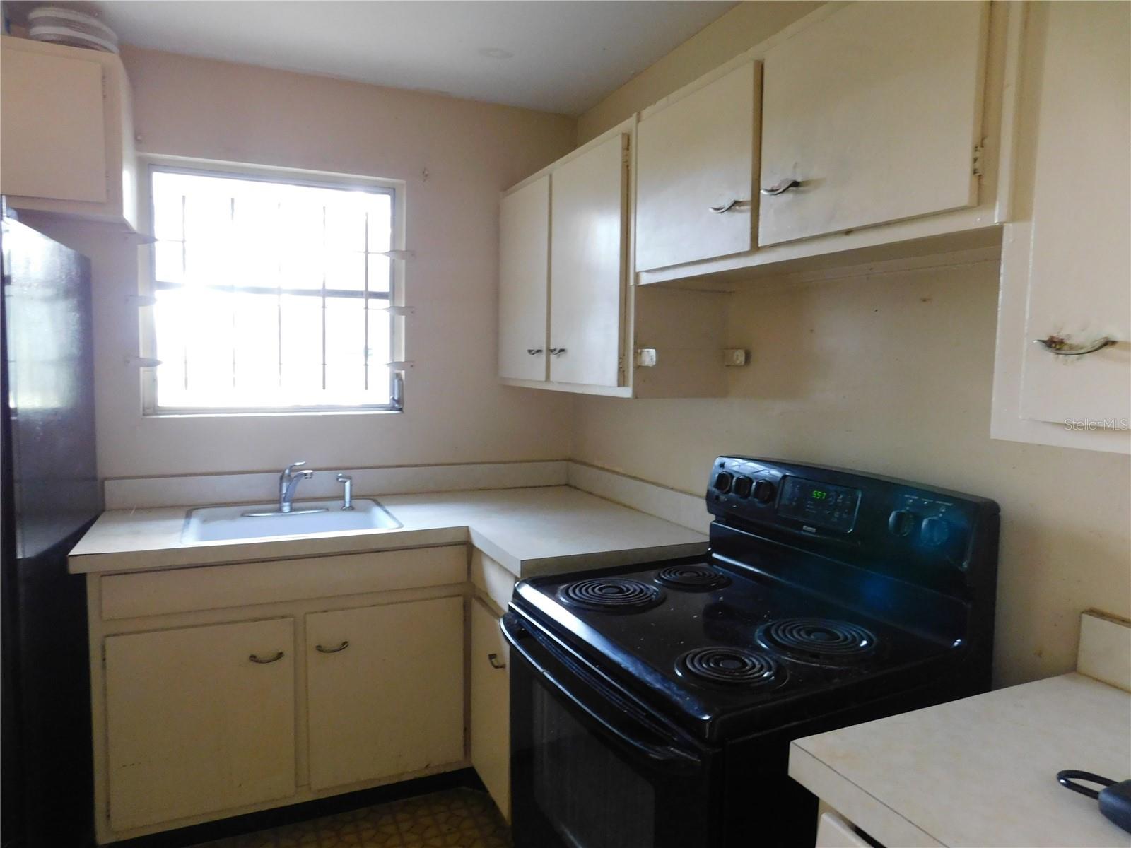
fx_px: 751
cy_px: 424
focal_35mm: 23
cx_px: 566
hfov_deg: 73.9
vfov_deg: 58.9
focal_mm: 4
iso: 400
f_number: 3
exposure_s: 1/15
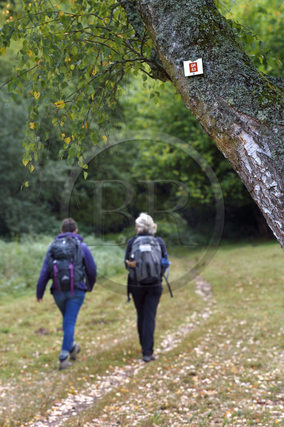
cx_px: 142
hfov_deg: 10.5
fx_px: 1540
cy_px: 214
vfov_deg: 15.8
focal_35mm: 130
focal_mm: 130
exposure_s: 1/250
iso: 400
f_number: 7.1
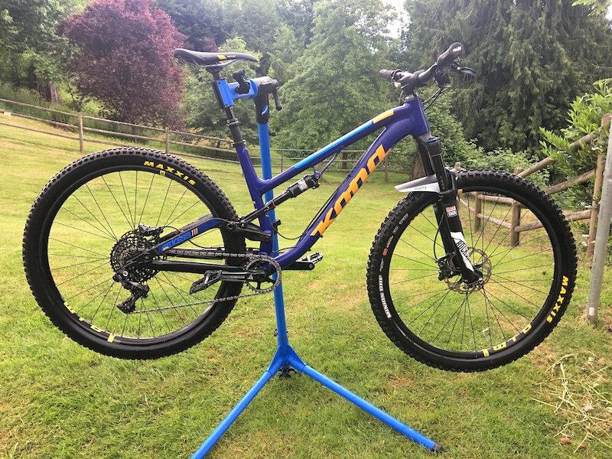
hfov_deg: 61.7
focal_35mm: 29
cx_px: 306
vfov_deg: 48.2
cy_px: 230
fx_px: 513
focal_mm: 4.15
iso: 40
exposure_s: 1/30
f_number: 2.2
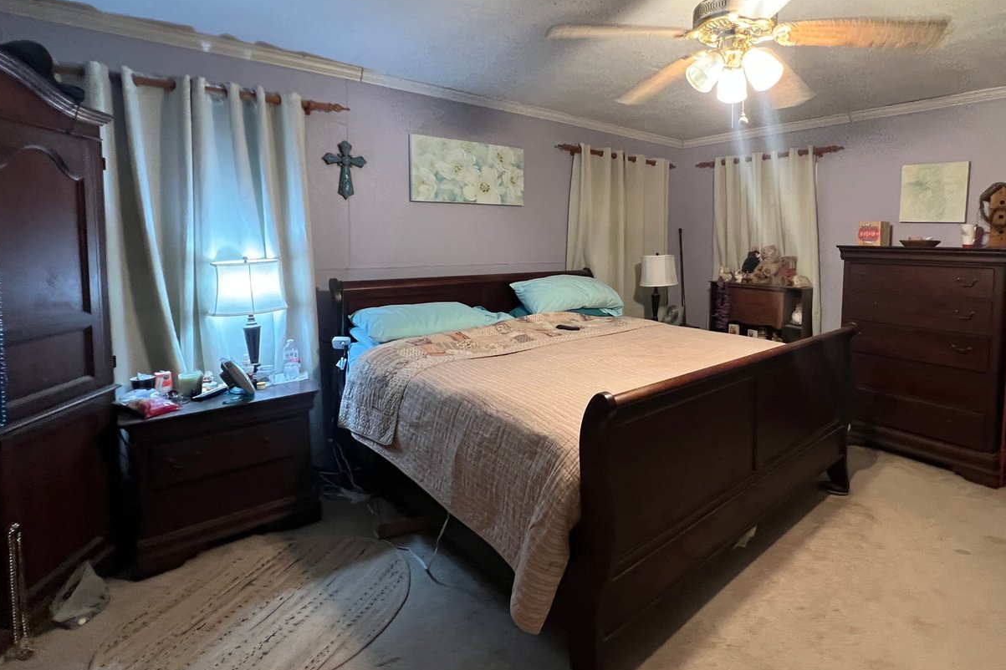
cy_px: 268
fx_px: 475
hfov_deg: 91.6
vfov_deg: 69.7
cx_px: 622
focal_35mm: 17
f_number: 1.8
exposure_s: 1/60
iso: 500
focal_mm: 1.57
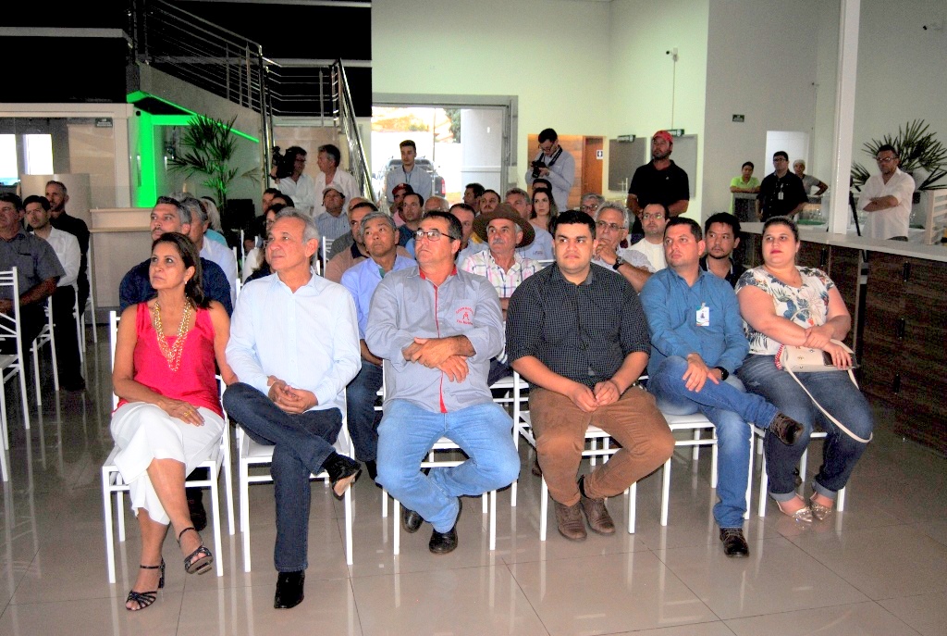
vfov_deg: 38.5
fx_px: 909
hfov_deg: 55.0
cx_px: 474
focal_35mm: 34
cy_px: 318
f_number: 3.8
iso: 200
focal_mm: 23
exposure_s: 1/60
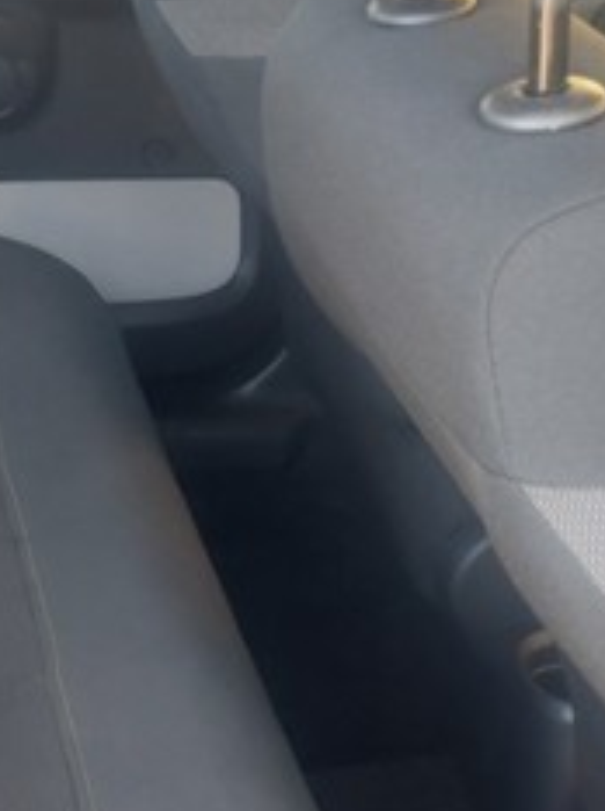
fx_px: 2010
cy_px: 543
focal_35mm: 86
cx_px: -191
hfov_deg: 16.2
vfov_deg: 22.7
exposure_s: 1/50
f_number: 1.8
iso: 320
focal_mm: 5.23
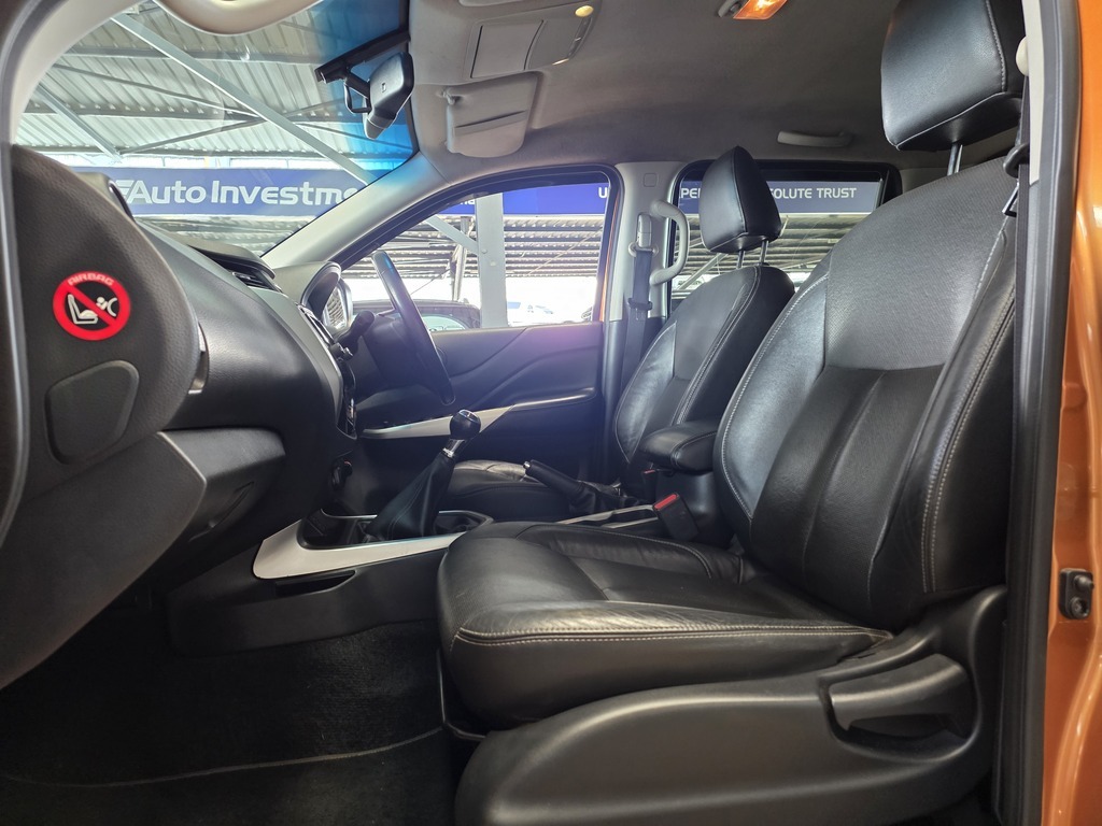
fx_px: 732
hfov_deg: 73.9
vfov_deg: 58.9
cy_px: 413
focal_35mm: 23
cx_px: 551
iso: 500
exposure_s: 1/100
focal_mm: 6.25
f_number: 1.7
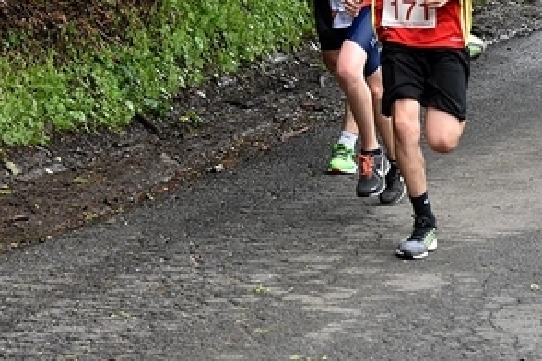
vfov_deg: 6.4
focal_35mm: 214
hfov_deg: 9.6
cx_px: 269
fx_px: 3222
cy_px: 44
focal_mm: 70
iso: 1250
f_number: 5.3
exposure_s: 1/500
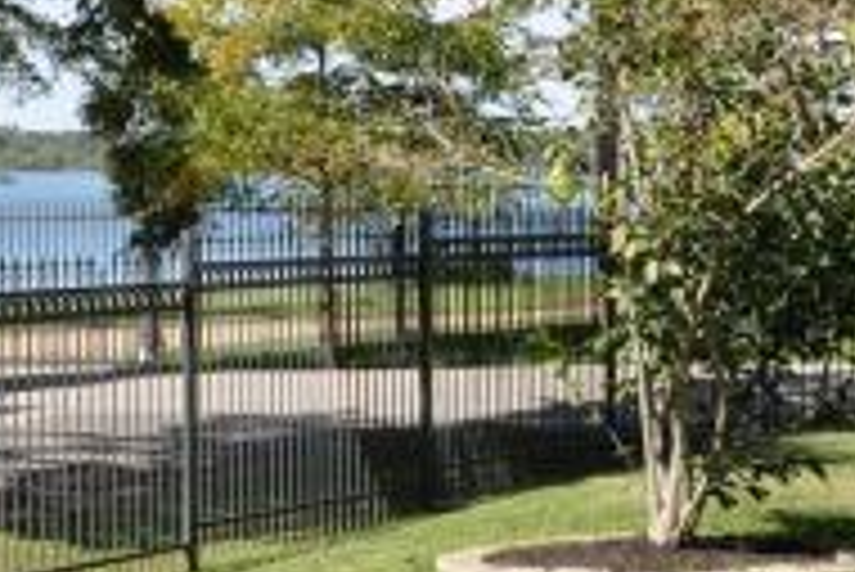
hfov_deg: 14.4
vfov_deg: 9.6
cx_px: 160
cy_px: 50
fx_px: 3375
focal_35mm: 142
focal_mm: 40
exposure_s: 1/500
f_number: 11
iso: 800
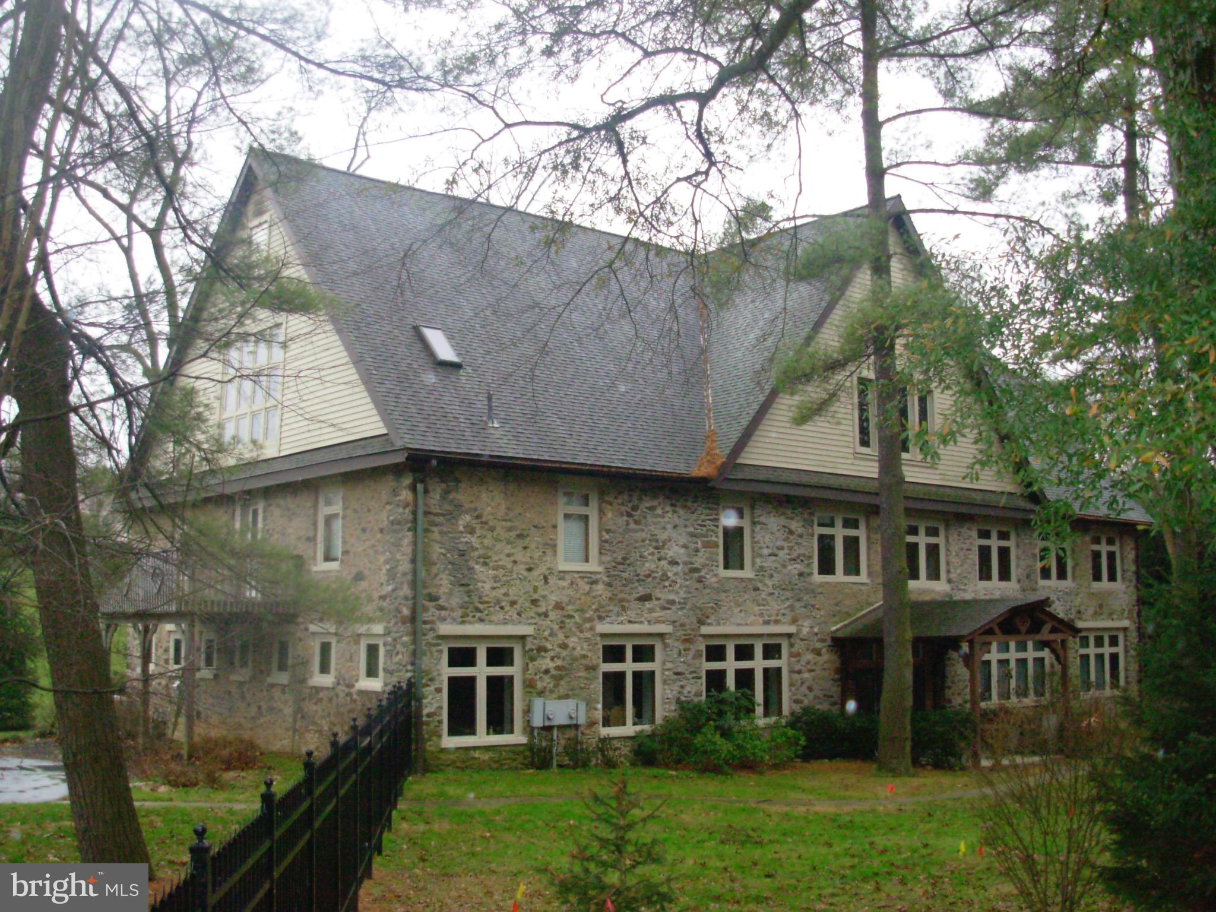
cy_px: 456
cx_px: 608
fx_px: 1335
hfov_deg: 49.0
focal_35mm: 38
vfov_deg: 37.7
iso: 200
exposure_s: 1/128
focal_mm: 6.3
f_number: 2.9
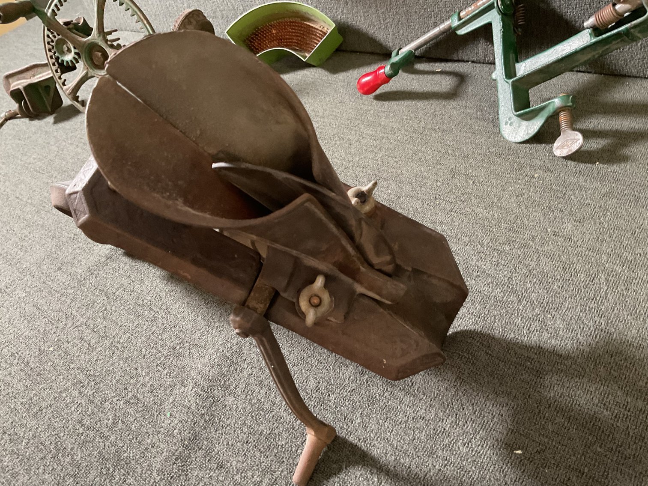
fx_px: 543
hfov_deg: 61.7
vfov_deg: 48.2
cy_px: 243
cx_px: 324
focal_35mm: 29
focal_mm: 3
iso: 320
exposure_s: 1/30
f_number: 1.8
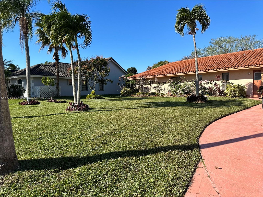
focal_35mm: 24
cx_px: 132
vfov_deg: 56.8
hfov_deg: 71.6
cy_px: 98
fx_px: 182
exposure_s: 1/3861
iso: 80
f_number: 1.78
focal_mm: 6.86
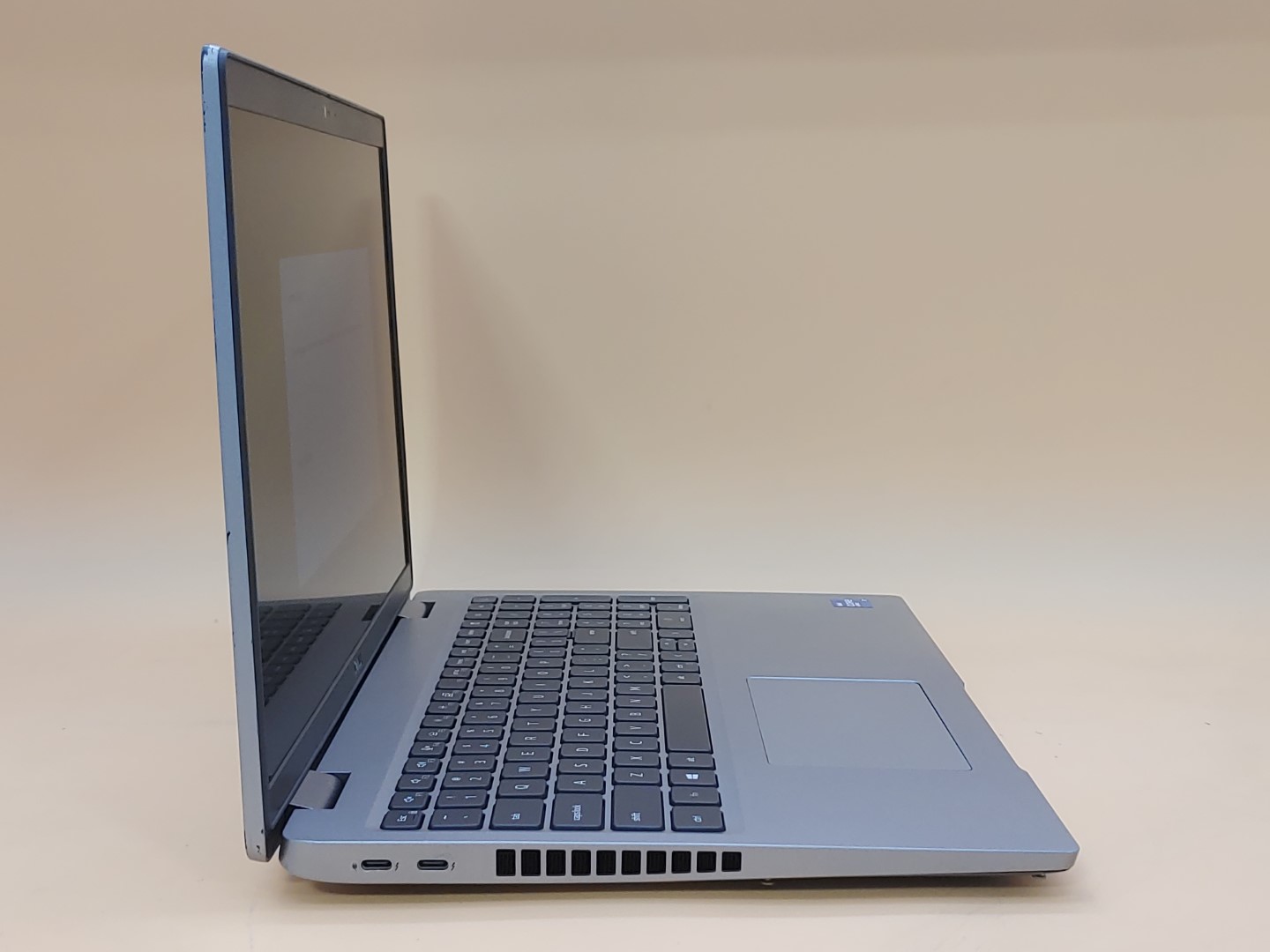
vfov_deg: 29.7
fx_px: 1798
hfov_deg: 38.9
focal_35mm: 49
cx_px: 635
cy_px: 476
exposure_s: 1/61
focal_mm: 4.36
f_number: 1.8
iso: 50
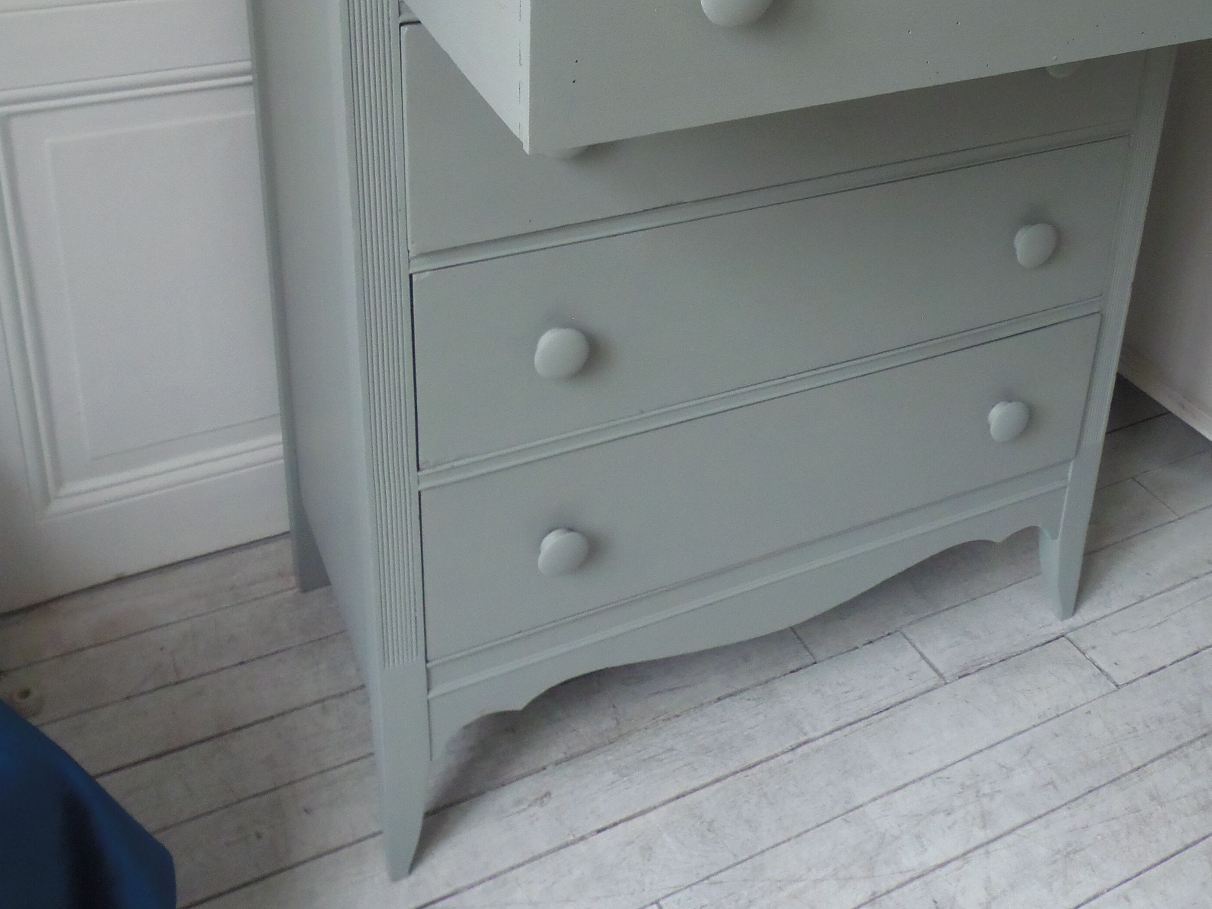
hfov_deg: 50.1
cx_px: 661
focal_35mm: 37
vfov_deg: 35.5
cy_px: 29
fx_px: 1296
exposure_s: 1/30
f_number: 2.9
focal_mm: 4.3
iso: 160
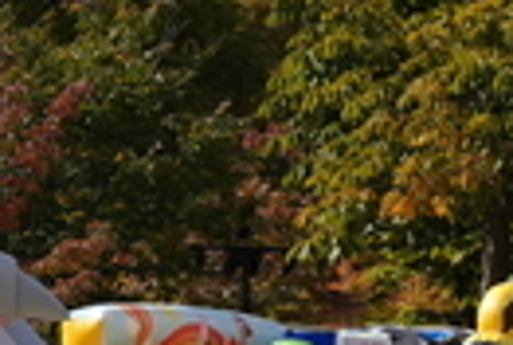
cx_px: -666
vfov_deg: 4.6
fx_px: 4285
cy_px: 347
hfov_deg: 6.6
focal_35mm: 300
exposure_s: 1/2000
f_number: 2.8
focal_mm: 39
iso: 100
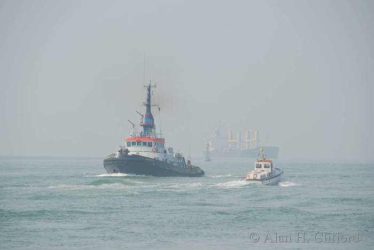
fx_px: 3119
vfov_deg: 4.6
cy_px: 125
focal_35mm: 300
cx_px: 187
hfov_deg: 6.9
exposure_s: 1/320
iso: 100
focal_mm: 200
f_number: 8
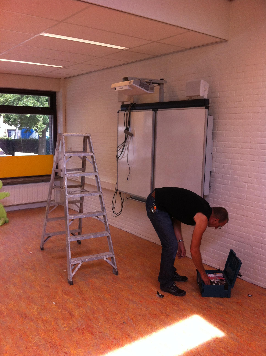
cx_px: 133
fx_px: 360
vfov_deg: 52.7
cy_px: 178
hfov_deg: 40.6
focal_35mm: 35
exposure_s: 1/135
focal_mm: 3.85
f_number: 2.8
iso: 80
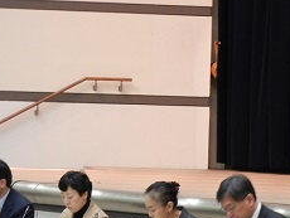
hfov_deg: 8.0
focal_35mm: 248
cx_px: 232
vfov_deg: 6.0
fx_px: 2080
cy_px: 246
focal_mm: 18.3
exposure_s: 1/8.4
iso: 400
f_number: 4.5
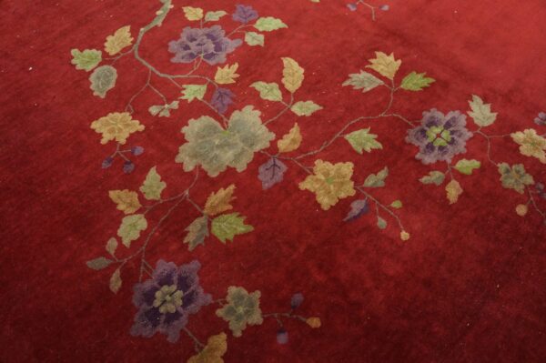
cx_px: 273
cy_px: 182
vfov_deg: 47.9
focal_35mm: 27
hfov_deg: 67.4
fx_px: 409
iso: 1600
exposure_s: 1/60
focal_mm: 18
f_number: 4
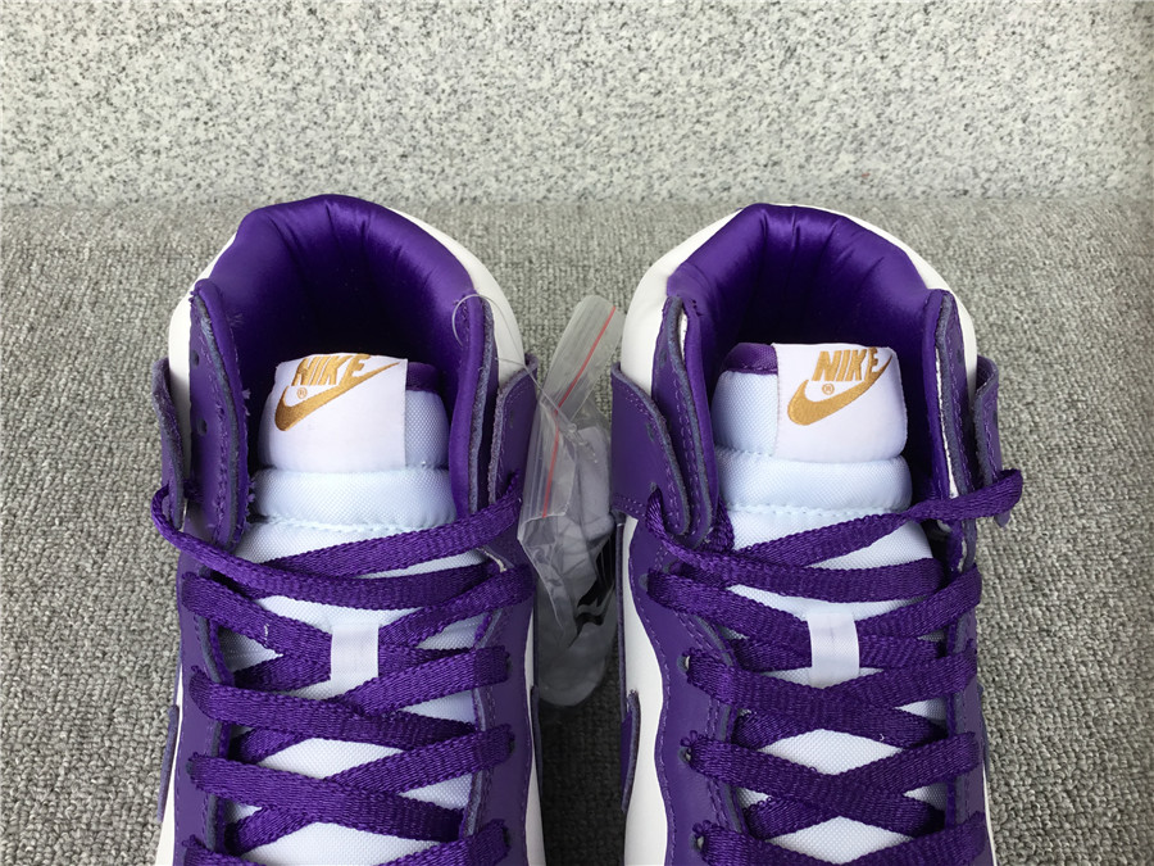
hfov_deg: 58.4
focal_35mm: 31
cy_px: 433
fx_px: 1033
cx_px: 577
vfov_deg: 45.4
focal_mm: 3.3
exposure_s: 1/114
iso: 25
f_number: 2.4
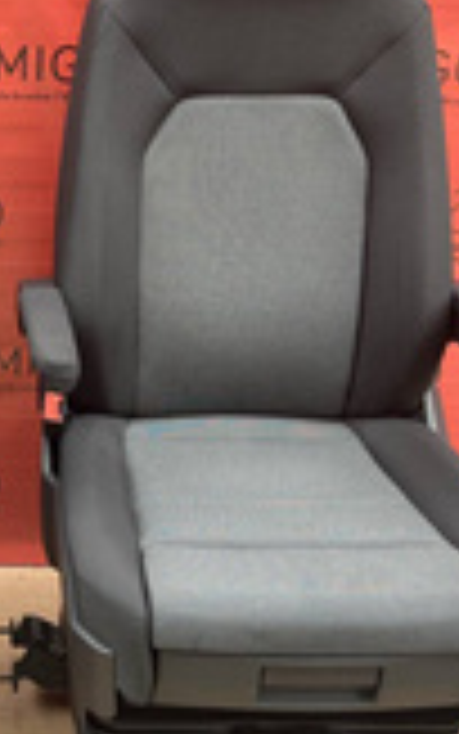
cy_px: 293
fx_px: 1220
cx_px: -22
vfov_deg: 33.4
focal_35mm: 61
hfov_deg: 20.5
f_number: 1.6
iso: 40
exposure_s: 1/122
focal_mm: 5.1
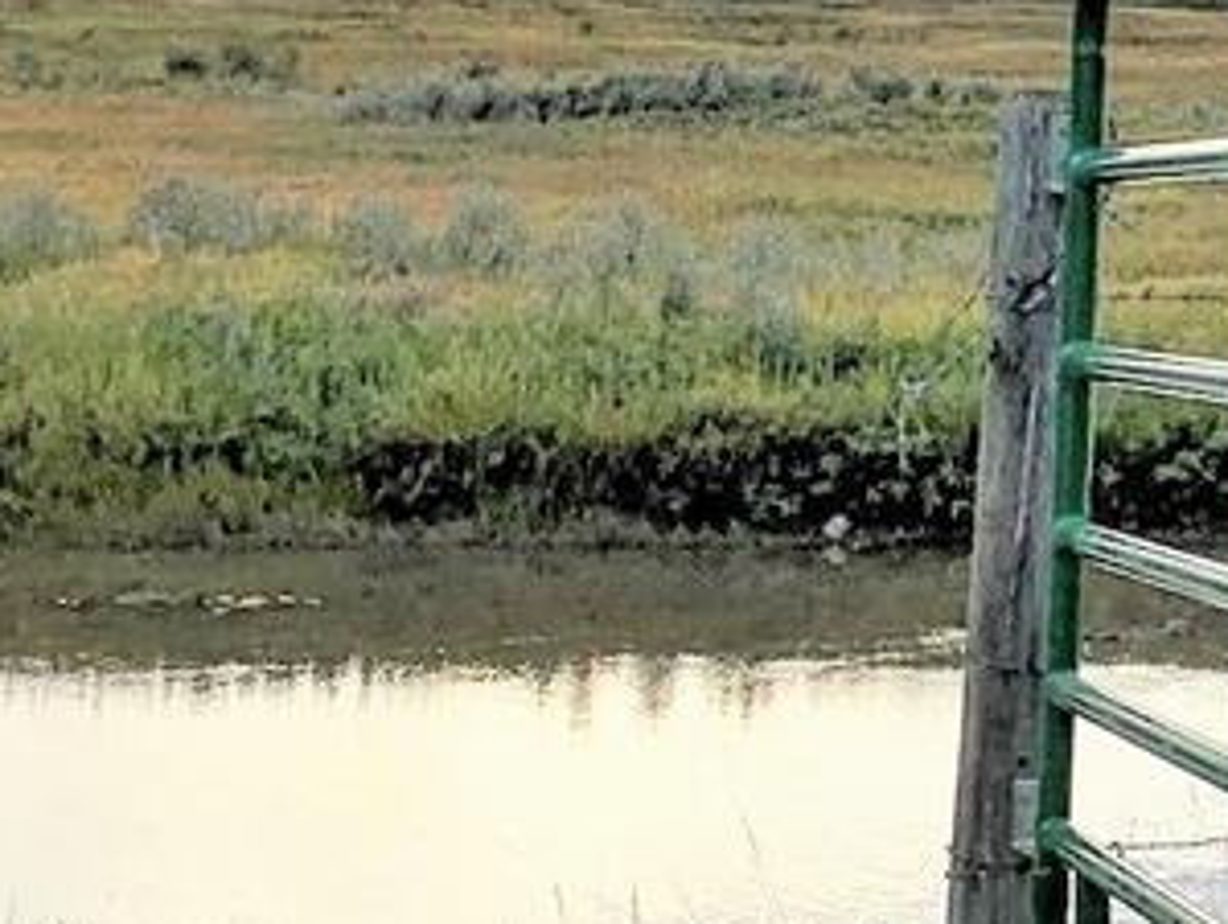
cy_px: -82
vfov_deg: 12.6
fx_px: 4120
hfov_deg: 15.2
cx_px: 2054
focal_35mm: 116
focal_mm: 4.25
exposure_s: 1/3650
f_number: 1.8
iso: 25
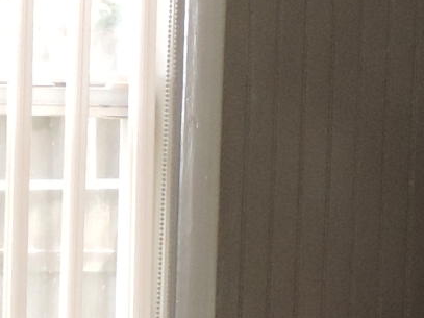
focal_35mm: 369
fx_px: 4518
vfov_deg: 4.0
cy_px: 467
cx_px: -122
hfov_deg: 5.3
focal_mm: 8.9
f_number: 3.6
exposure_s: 1/50
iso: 320
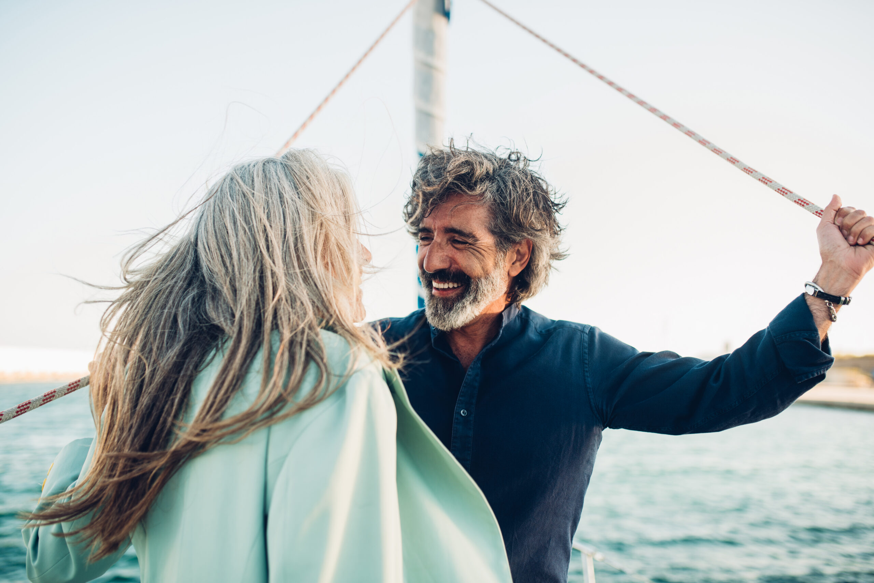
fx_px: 850
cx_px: 437
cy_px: 292
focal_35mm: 35
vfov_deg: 37.9
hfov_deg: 54.4
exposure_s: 1/500
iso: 100
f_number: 2.2
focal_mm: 35
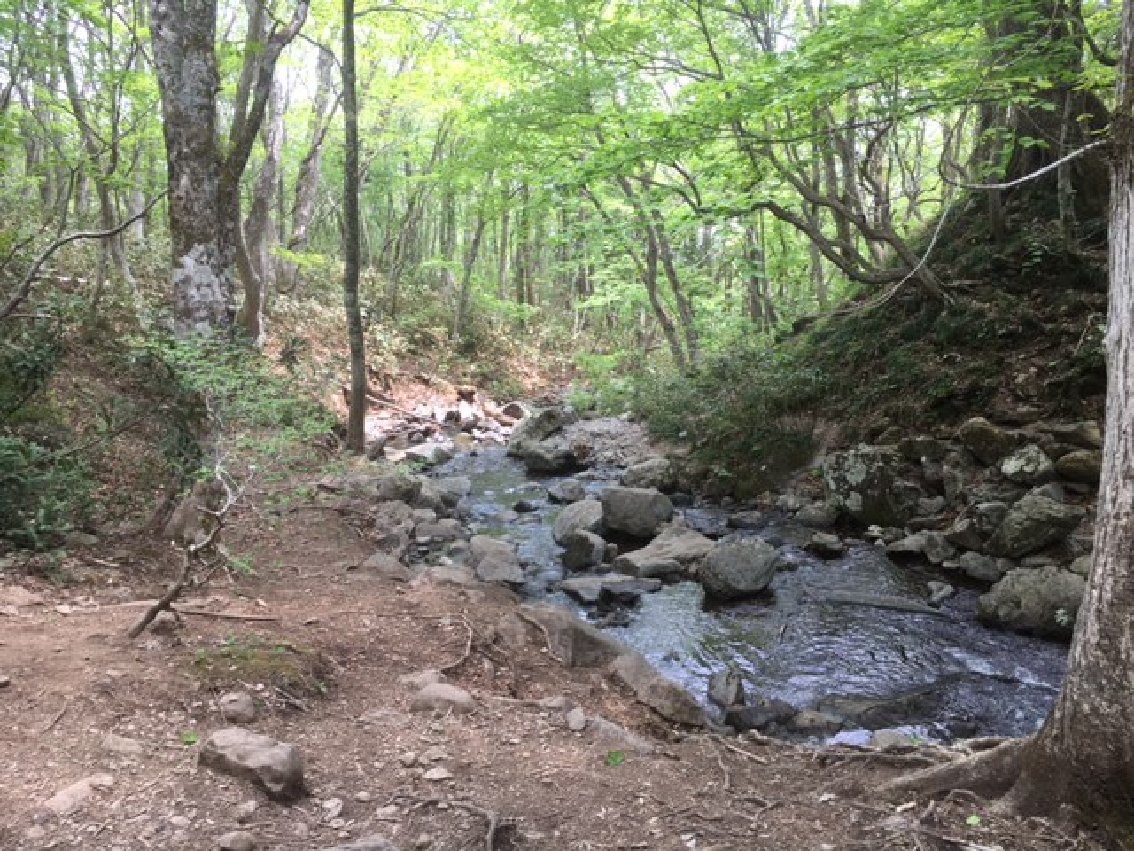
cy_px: 426
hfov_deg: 61.7
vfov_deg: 48.2
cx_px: 567
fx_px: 950
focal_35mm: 29
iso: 25
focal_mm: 4.15
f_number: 2.2
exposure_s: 1/120
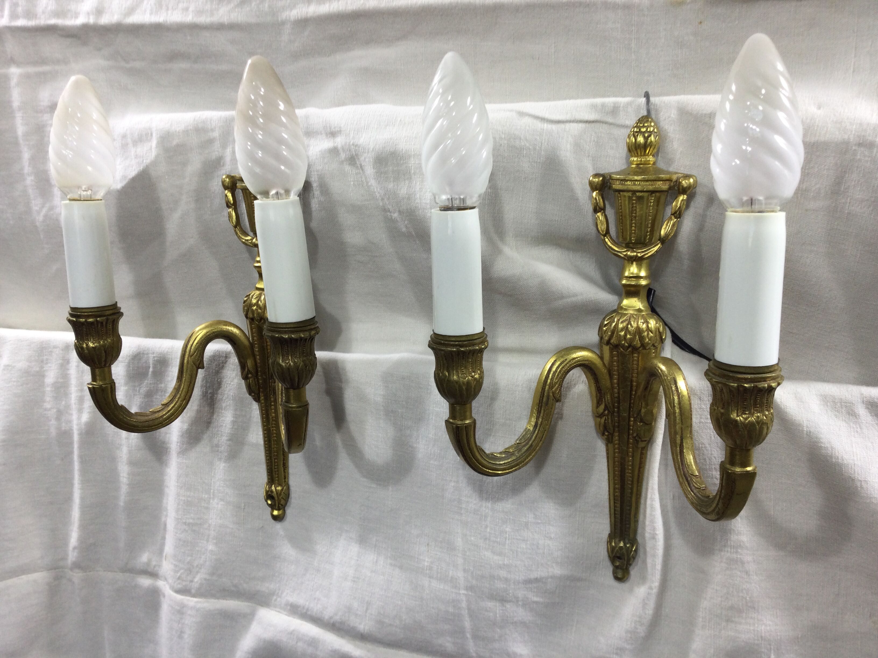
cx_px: 439
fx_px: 786
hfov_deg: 58.4
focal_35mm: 31
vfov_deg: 45.4
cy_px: 329
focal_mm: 3.3
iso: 25
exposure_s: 1/50
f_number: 2.4
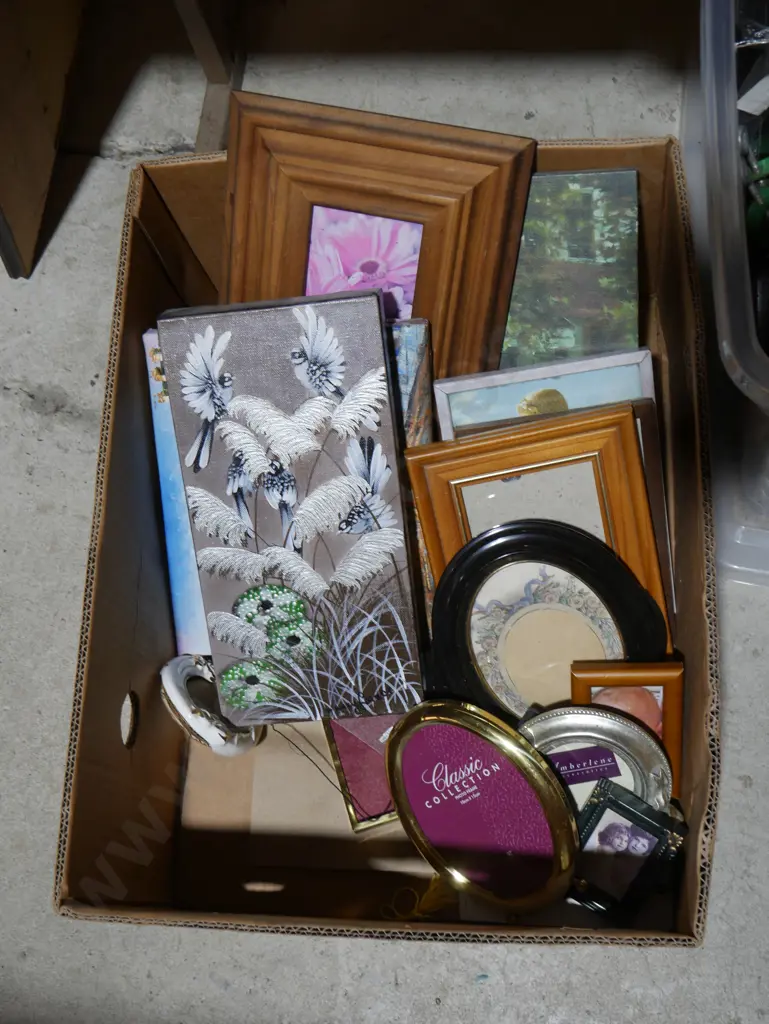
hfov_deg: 34.4
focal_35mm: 42
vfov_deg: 44.8
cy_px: 512
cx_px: 384
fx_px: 1243
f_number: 4.6
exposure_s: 1/60
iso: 250
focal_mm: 21
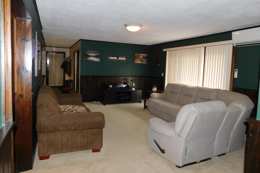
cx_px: 130
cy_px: 80
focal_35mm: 24
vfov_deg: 53.1
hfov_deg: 73.7
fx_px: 173
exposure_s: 1/30
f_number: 3
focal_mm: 4
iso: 200
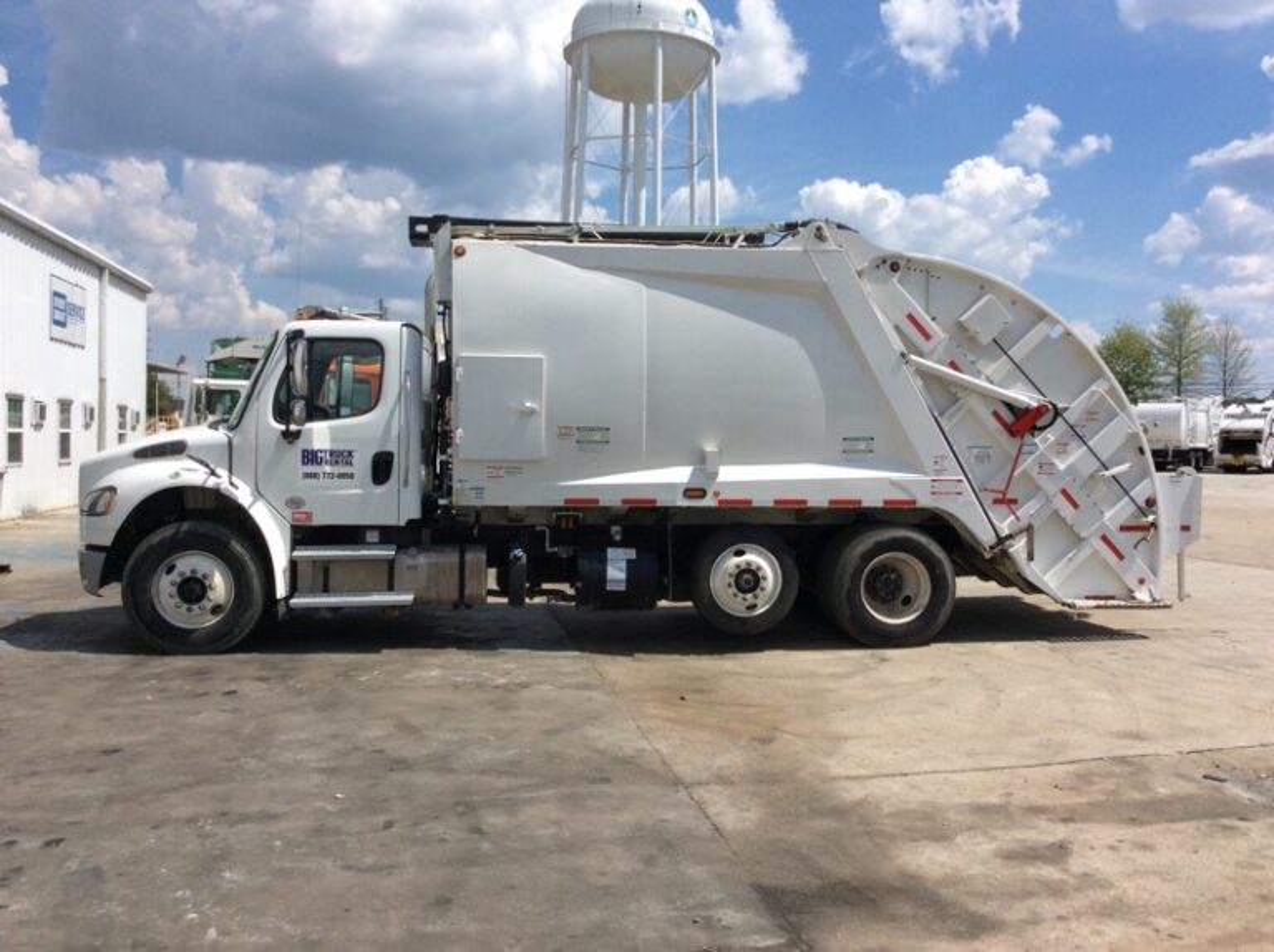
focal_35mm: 32
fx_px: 1176
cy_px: 476
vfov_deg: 44.1
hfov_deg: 56.9
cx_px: 637
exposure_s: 1/2288
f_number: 2.4
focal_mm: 3.3
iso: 32
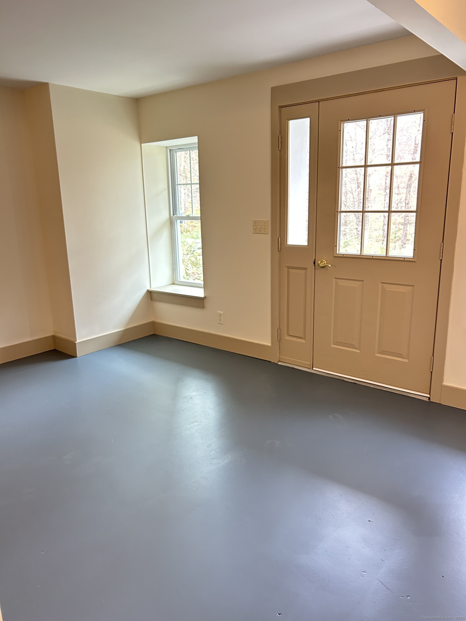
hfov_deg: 53.1
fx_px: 467
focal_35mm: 26
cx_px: 233
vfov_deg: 67.3
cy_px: 310
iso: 400
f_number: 1.5
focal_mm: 5.7
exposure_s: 1/40
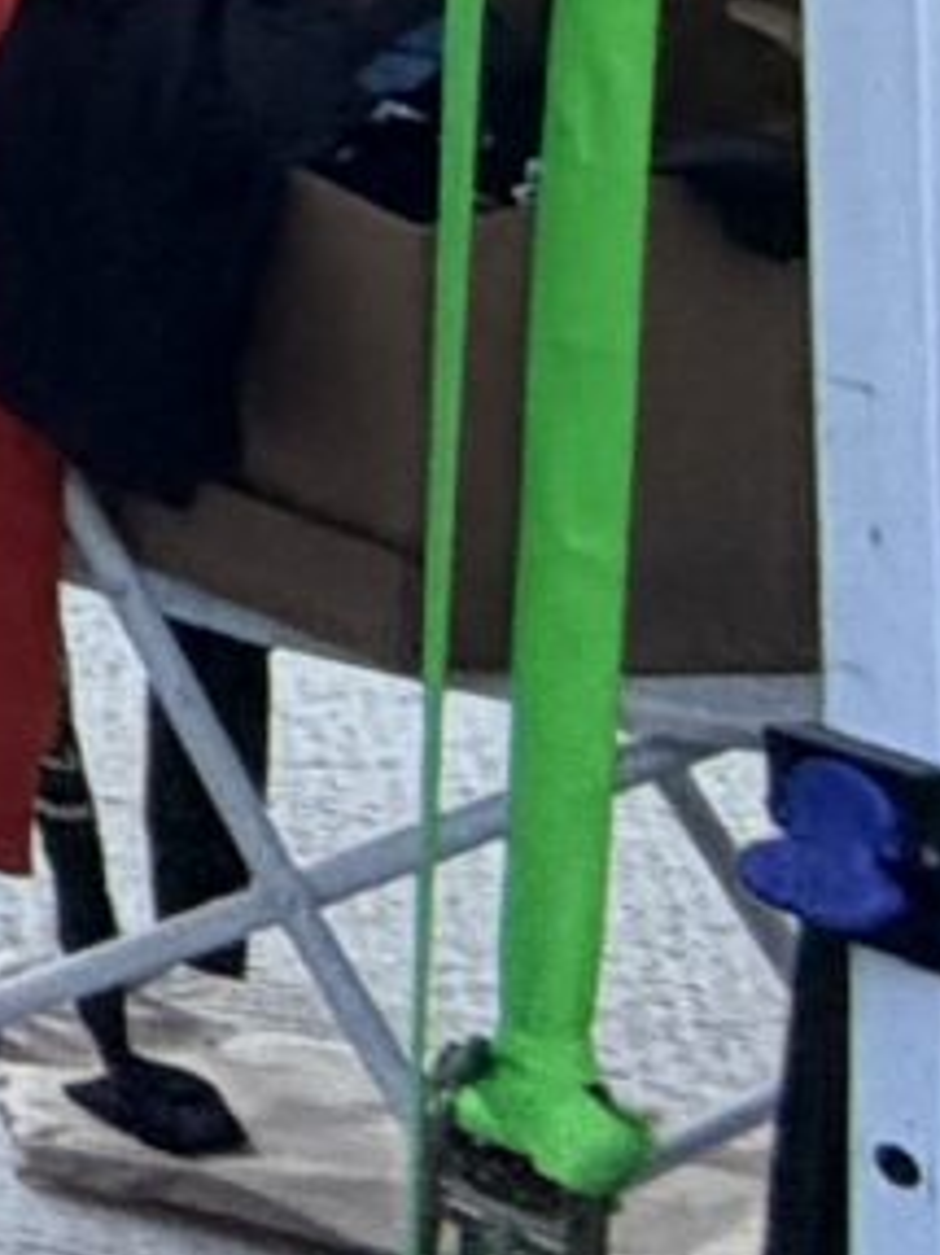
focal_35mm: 125
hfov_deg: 6.5
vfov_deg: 13.7
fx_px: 4529
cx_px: -3686
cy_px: -1159
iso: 50
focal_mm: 2.22
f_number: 2.2
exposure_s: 1/233
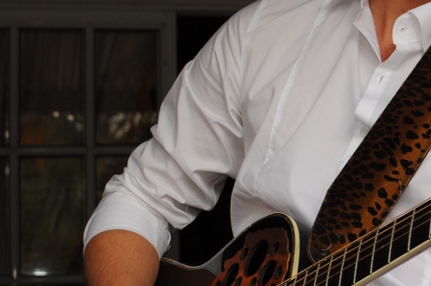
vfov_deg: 10.7
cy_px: 76
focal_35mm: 127
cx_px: 502
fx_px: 1521
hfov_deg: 15.6
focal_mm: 35
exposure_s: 1/200
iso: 400
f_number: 5
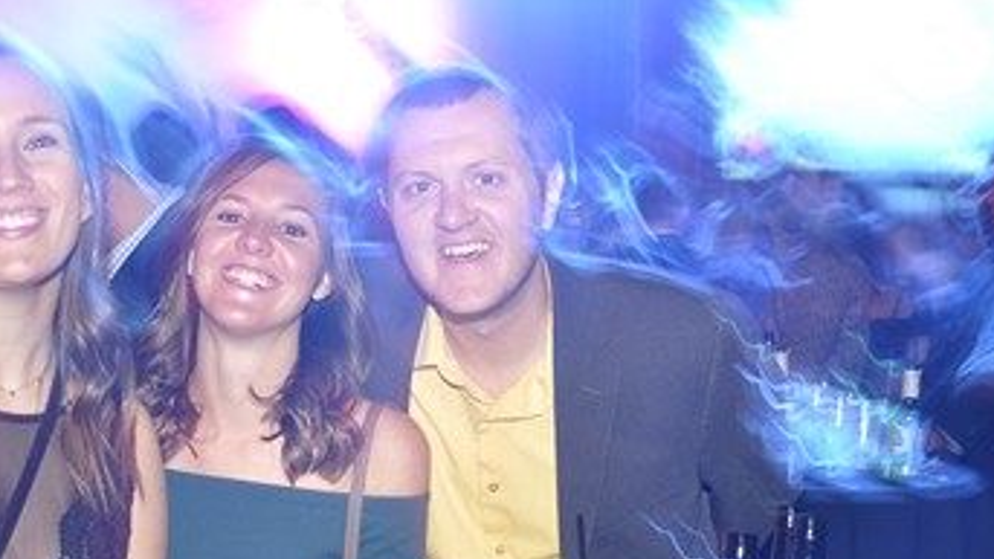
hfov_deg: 33.3
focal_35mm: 63
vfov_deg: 19.1
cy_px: 335
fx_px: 1656
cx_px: 400
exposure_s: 1/2
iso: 400
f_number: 5
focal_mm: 25
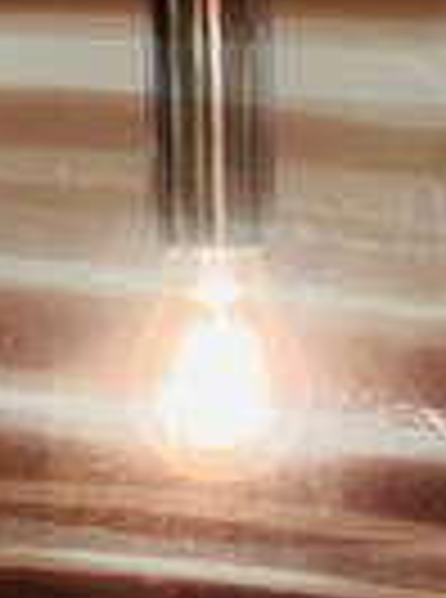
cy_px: 310
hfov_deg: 6.9
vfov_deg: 9.2
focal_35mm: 215
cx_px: 295
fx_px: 3711
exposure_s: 1/50
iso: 100
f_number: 2.4
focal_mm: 6
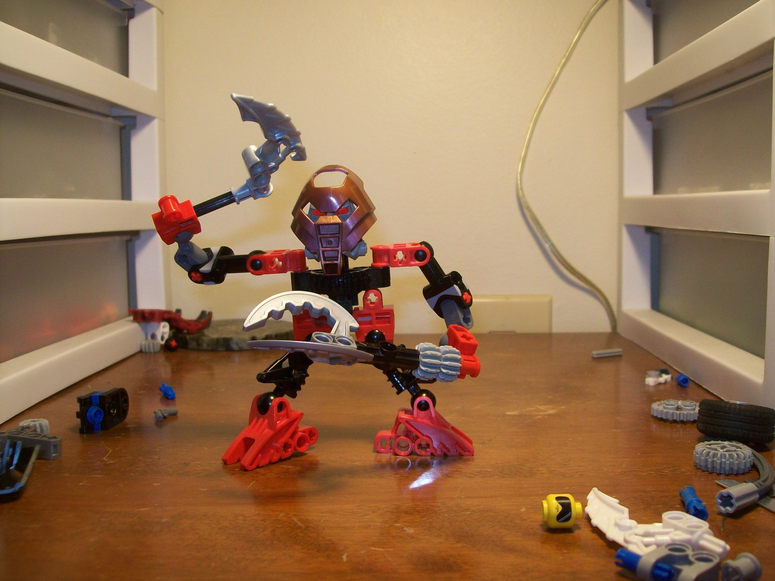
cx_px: 388
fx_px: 806
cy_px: 290
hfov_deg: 51.4
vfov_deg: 39.7
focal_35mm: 36
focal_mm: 6
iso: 80
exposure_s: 1/64
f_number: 2.7
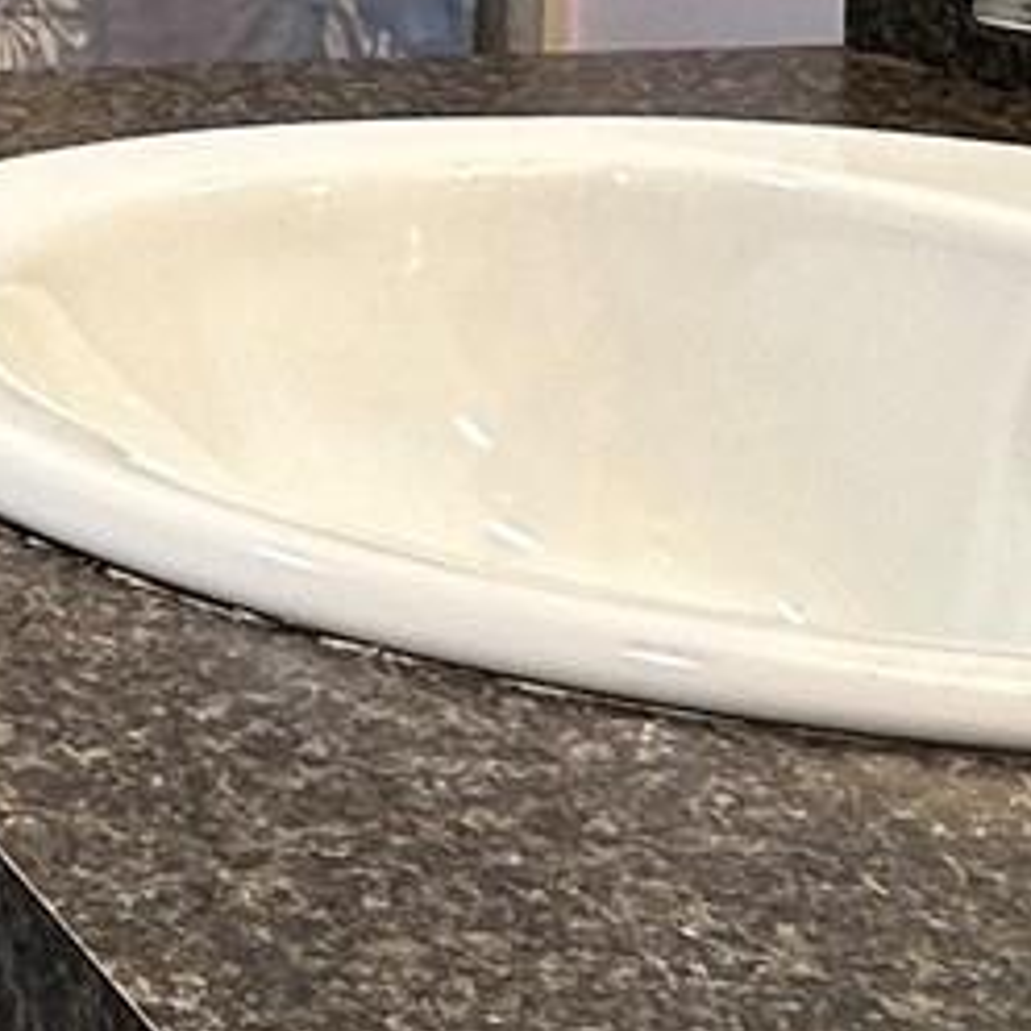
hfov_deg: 15.8
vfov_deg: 16.1
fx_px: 3437
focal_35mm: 102
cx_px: -486
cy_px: -341
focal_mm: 2.22
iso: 160
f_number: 2.2
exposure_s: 1/120
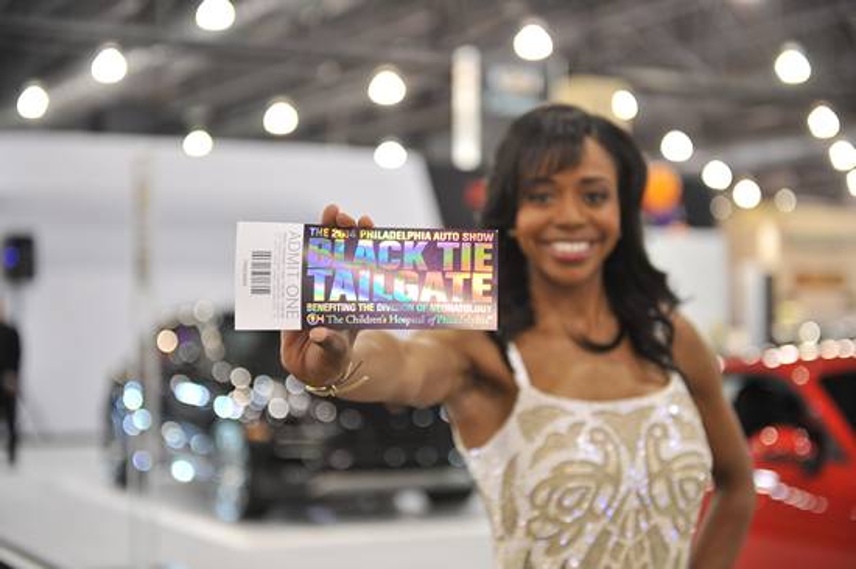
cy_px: 284
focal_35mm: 70
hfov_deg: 28.9
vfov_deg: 19.4
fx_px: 1663
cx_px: 428
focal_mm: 70
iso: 640
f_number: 3.2
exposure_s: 1/60
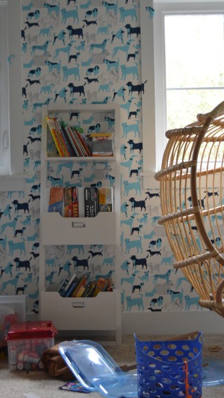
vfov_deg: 34.9
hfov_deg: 20.0
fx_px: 633
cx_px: 94
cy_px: 199
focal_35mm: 60
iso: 2800
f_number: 4.8
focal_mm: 38
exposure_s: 1/60
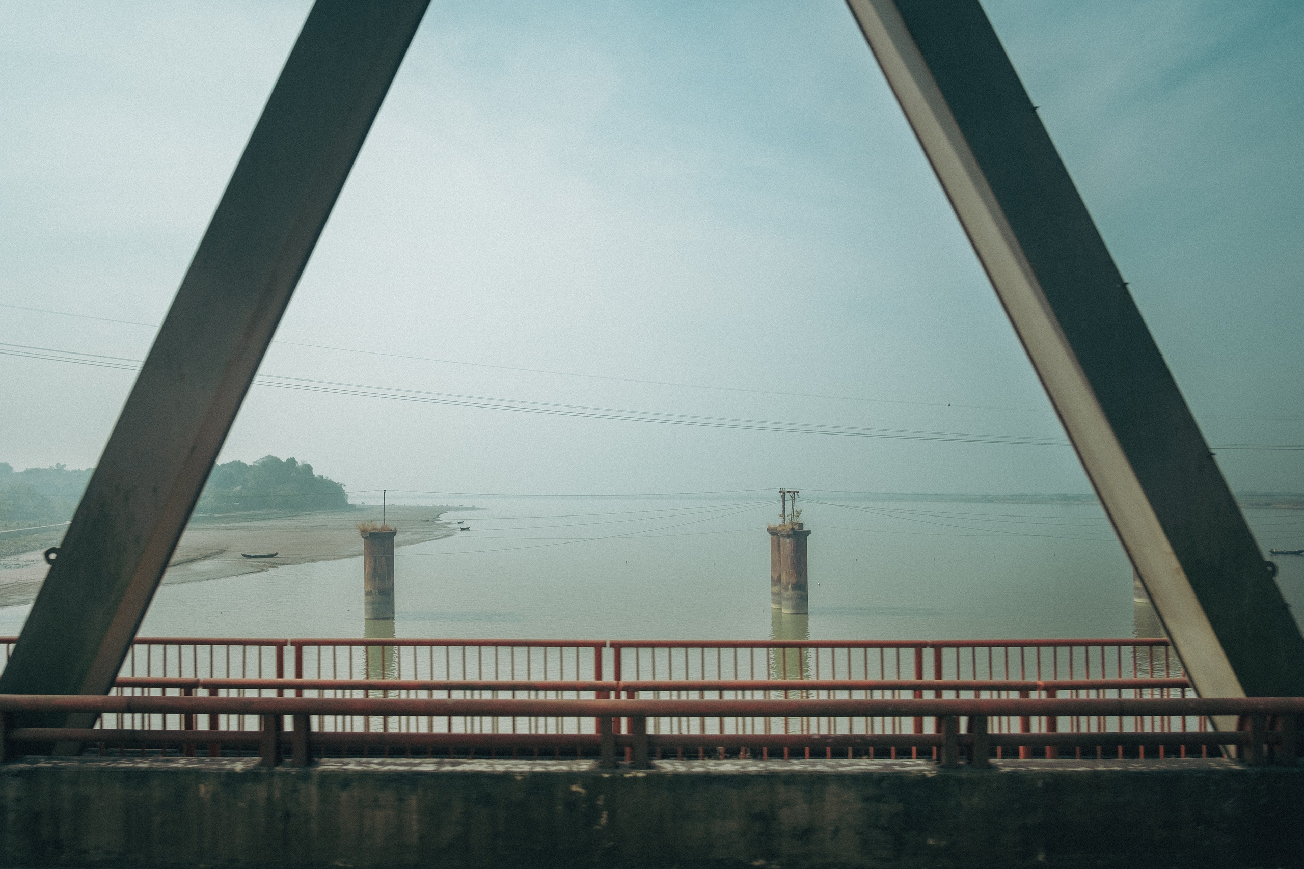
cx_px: 652
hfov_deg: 90.0
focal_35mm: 18
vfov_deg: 67.4
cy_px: 434
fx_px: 652
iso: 160
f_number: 2
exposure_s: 1/320
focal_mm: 12
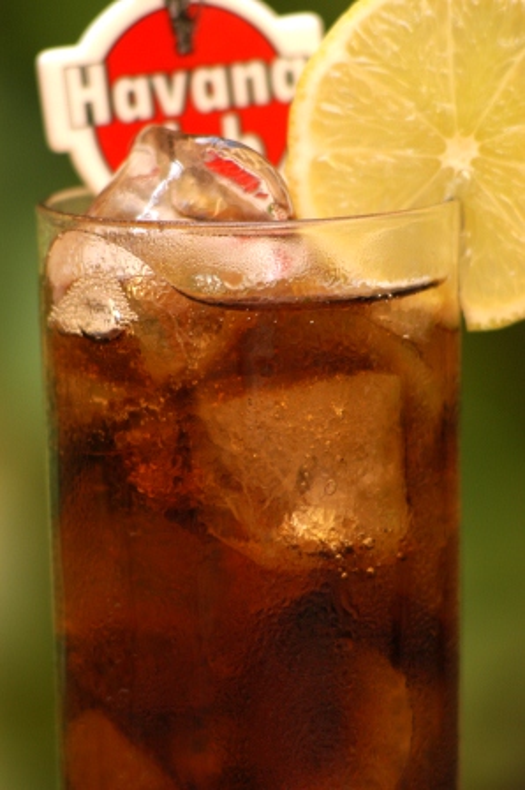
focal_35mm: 315
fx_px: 6901
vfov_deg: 6.5
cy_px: 395
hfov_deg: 4.4
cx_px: 262
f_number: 5.6
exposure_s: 1/20
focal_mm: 210
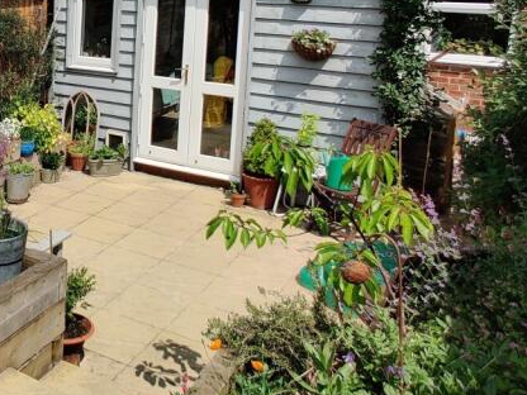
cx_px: 48
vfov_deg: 41.7
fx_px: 487
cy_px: 63
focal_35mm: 32
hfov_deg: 50.2
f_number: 2.2
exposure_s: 1/2072
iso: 125
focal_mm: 2.25
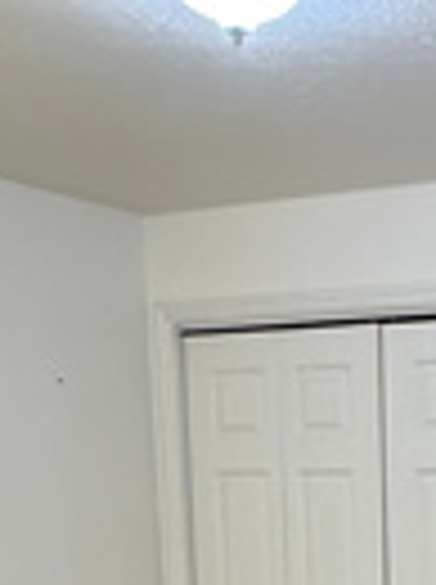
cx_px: 544
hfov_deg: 16.8
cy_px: 747
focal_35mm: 83
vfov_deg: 21.5
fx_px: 1398
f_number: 2.2
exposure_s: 1/60
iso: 400
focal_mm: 2.22
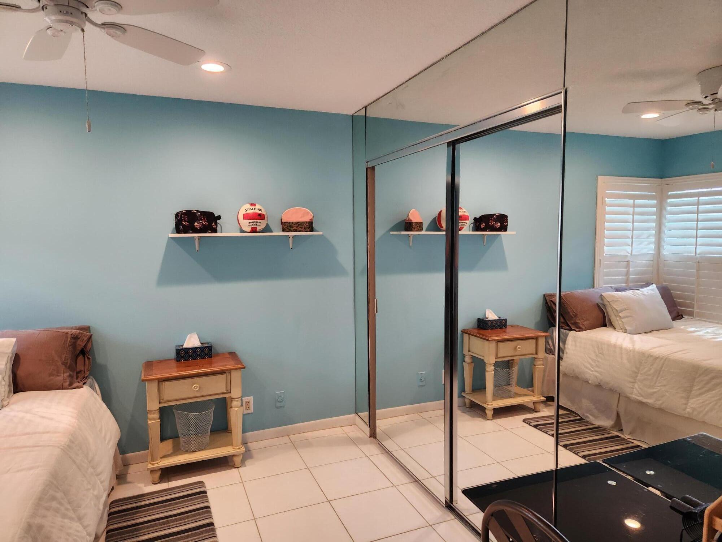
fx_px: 480
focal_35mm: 23
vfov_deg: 58.9
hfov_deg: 73.9
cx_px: 361
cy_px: 271
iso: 160
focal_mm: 5.4
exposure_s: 1/120
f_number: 1.8
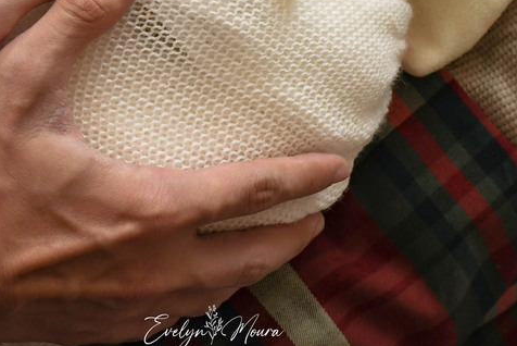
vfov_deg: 10.3
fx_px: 1882
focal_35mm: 131
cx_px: 214
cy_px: -50
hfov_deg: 15.6
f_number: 4.2
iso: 640
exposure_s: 1/200
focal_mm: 35
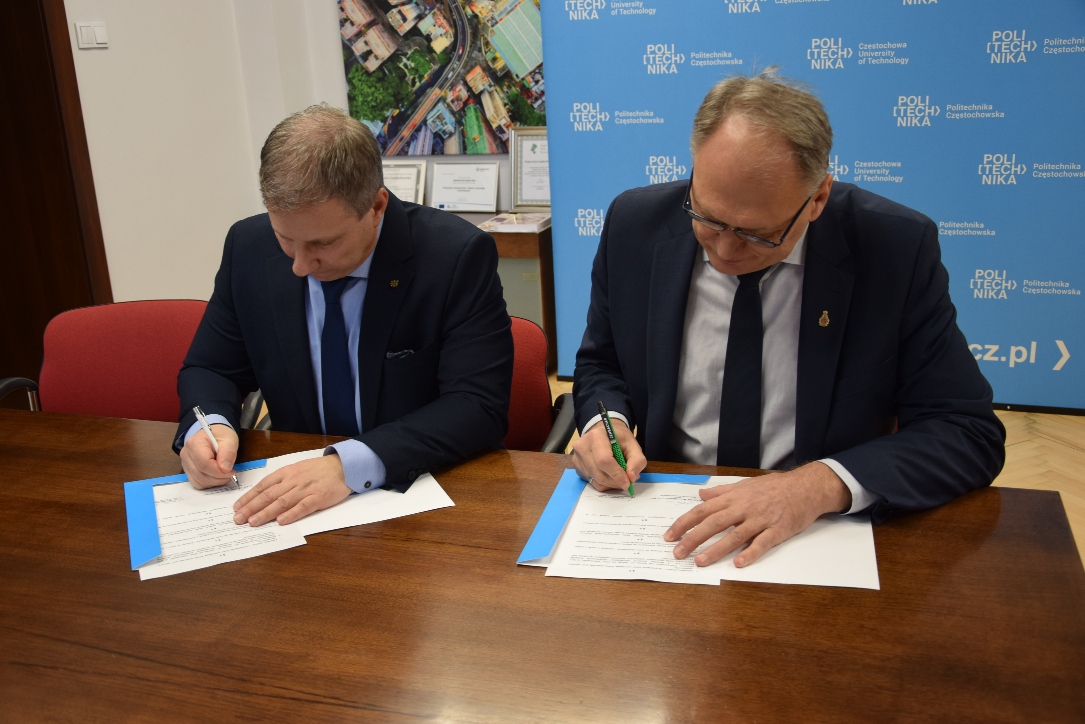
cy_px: 362
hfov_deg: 53.1
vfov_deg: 36.9
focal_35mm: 36
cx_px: 542
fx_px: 1085
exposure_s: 1/60
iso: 450
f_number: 4
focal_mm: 24
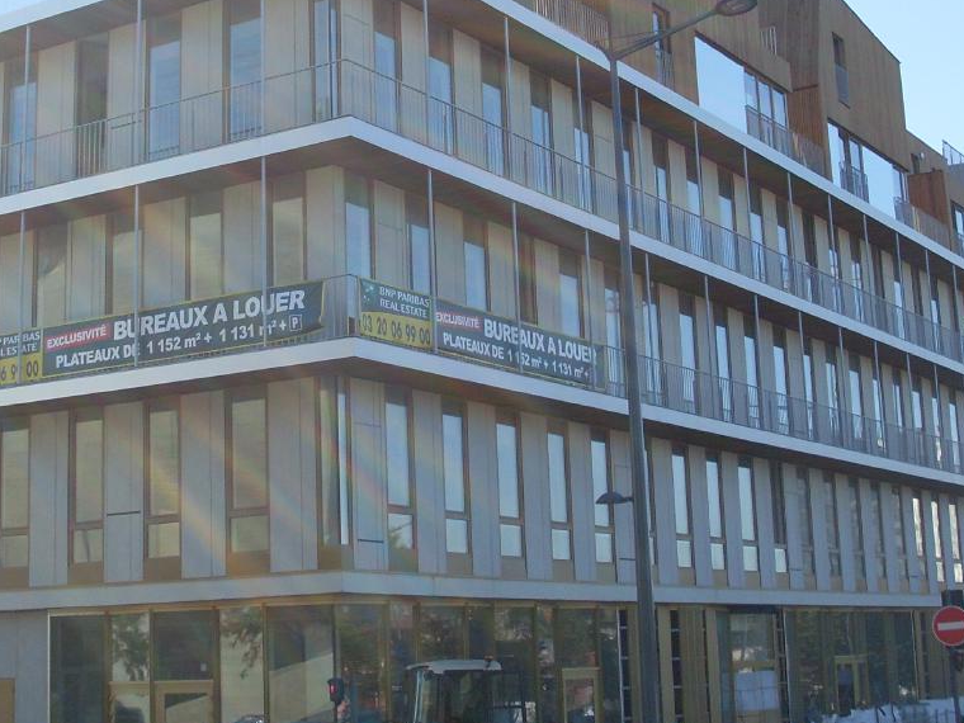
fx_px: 1782
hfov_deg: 30.3
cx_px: 443
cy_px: 214
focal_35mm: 64
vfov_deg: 22.8
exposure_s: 1/180
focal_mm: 6.3
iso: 80
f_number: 7.7
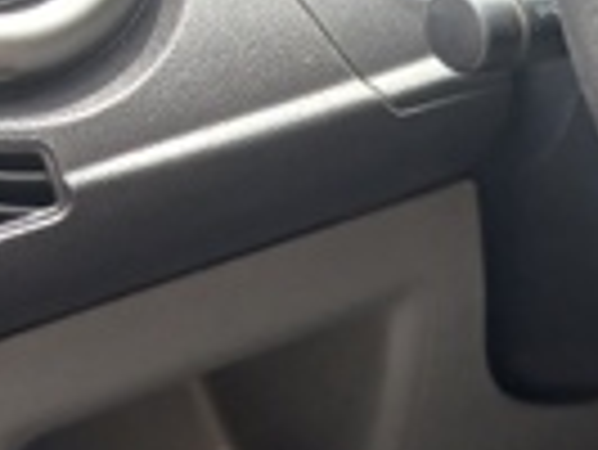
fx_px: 2697
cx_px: 1214
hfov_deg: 11.4
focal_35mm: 156
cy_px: 423
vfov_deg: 9.5
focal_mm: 3.98
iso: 20
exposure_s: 1/60
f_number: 1.8
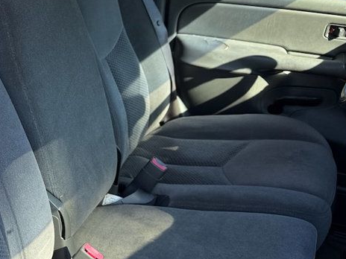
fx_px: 530
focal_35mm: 53
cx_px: 10
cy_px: 175
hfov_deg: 33.5
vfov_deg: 27.3
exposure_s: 1/348
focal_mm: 6.76
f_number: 1.78
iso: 80
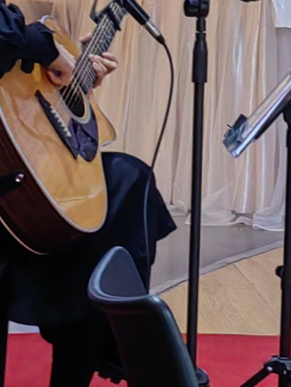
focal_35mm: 246
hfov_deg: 6.0
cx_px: 200
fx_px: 2754
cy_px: -320
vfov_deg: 7.8
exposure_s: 1/33
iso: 80
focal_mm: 5.54
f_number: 1.8
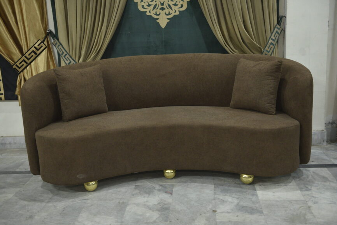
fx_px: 421
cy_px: 112
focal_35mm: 45
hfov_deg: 43.6
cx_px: 168
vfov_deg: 29.9
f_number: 3.2
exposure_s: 1/125
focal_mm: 45
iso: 2000
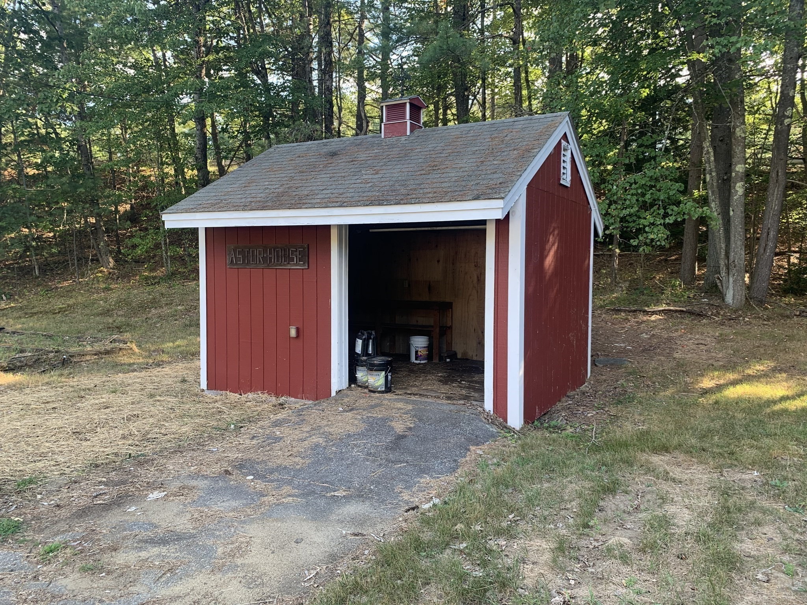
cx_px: 404
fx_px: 606
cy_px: 302
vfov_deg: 53.1
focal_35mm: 26
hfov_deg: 67.3
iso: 40
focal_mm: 4.25
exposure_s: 1/121
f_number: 1.8
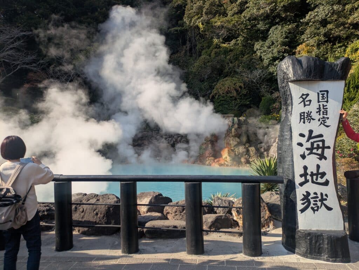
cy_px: 135
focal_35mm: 25
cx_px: 180
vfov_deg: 54.9
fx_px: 259
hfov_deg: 69.4
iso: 49
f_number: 1.89
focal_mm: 5.43
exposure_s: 1/1692
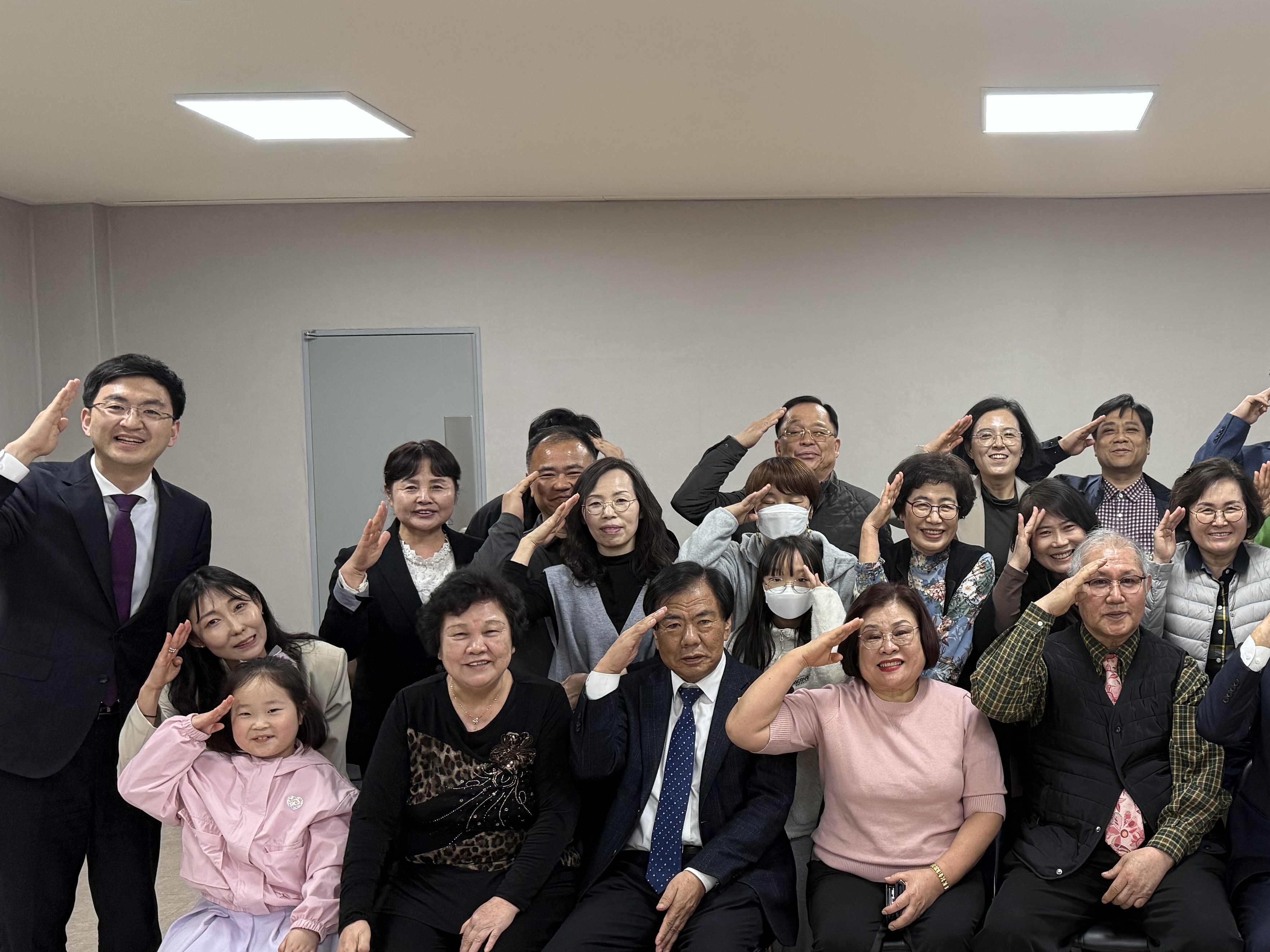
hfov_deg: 45.9
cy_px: 512
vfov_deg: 36.8
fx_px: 1431
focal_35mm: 39
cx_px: 979
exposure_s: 1/120
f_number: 1.78
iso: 250
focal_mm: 6.76
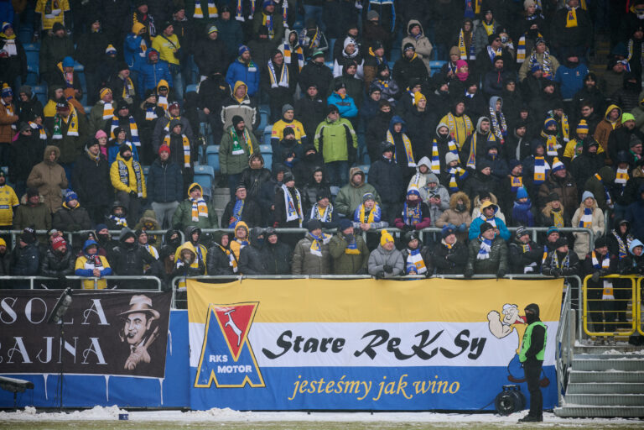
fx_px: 5366
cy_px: 215
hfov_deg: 6.9
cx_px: 322
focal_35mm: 300
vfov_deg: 4.6
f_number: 2.8
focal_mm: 300
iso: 250
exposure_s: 1/1250
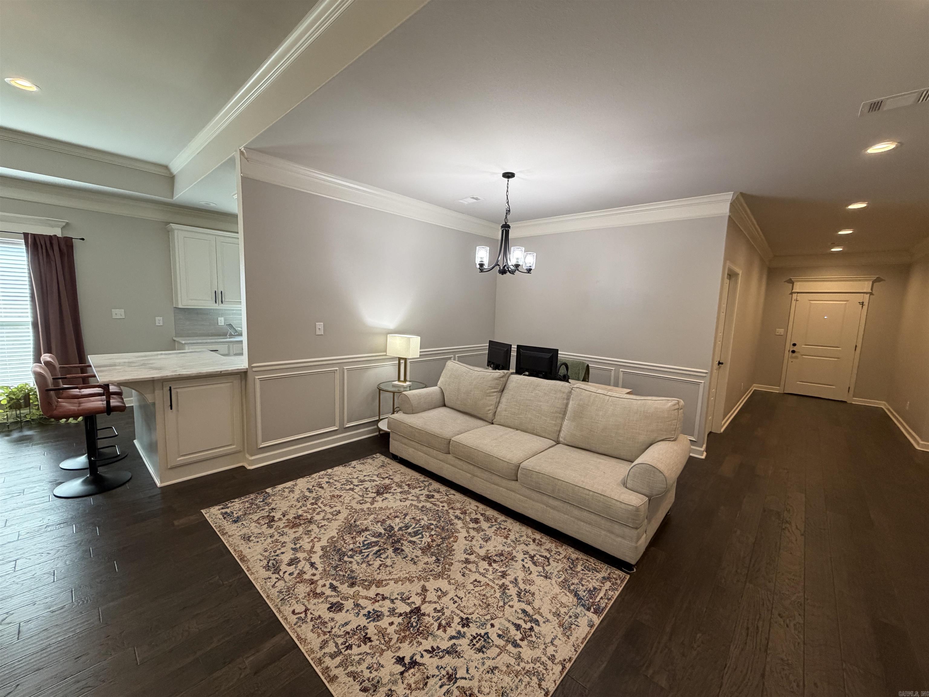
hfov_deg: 102.1
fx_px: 376
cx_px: 464
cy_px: 348
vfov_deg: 85.7
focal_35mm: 14
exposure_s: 1/120
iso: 320
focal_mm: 2.22
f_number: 2.2
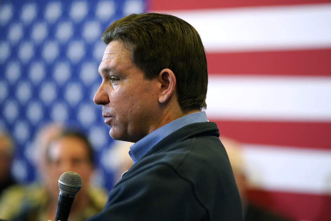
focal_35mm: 135
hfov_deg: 15.2
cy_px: 110
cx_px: 166
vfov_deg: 10.2
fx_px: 1241
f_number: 1.8
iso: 800
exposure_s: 1/500
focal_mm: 135
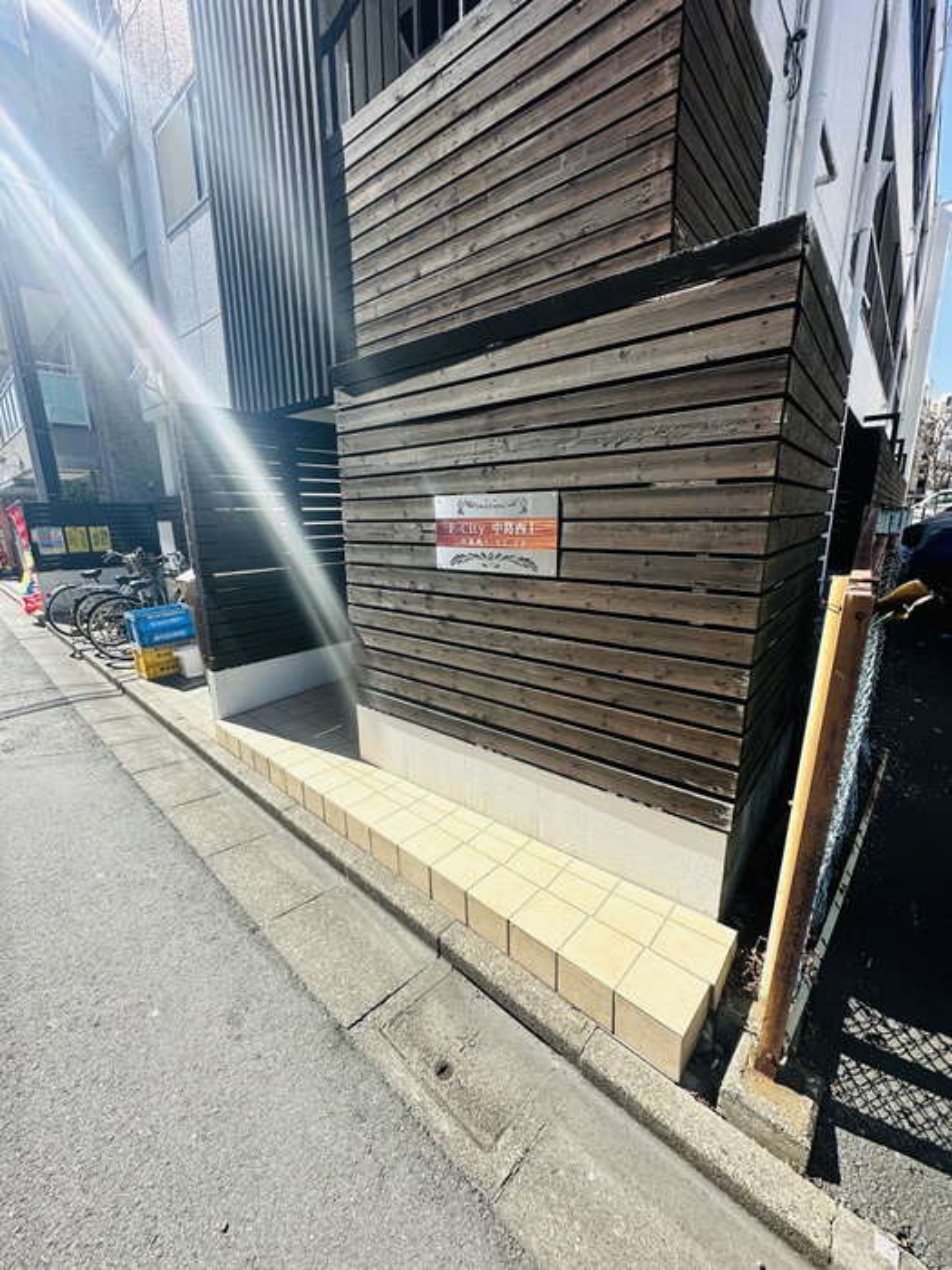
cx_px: 476
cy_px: 635
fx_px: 513
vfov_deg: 102.1
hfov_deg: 85.7
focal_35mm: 14
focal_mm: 2.22
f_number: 2.2
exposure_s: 1/895
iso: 40
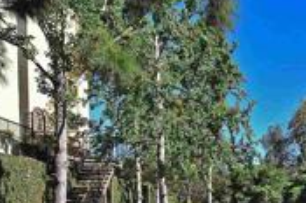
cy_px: 192
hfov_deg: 32.6
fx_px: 467
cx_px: 323
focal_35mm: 55
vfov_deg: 23.7
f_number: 7.1
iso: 100
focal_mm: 10
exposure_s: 1/200
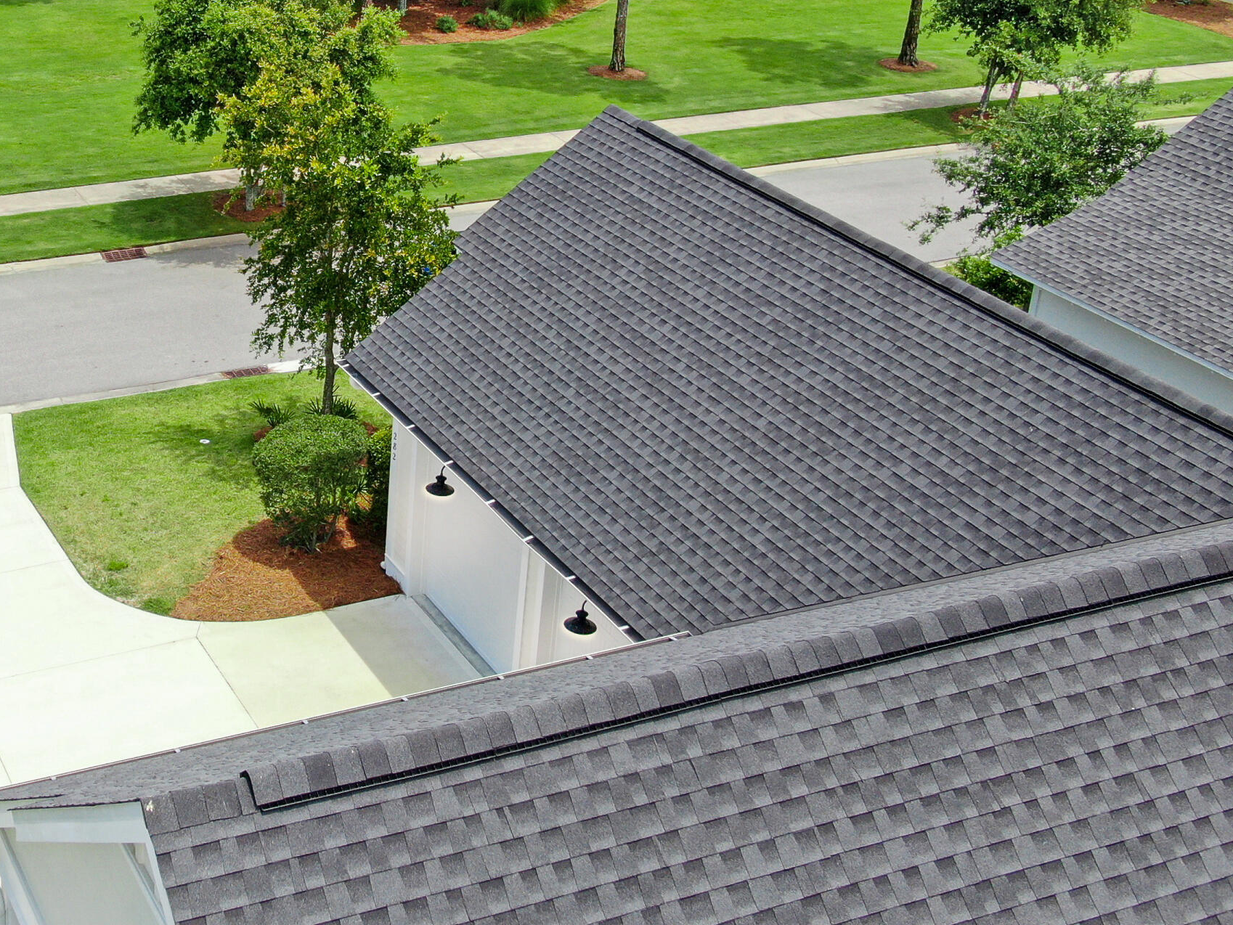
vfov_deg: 27.3
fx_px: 1888
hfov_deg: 34.9
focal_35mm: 53
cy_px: 272
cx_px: 229
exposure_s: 1/500
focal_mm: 5.22
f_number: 3.1
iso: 100
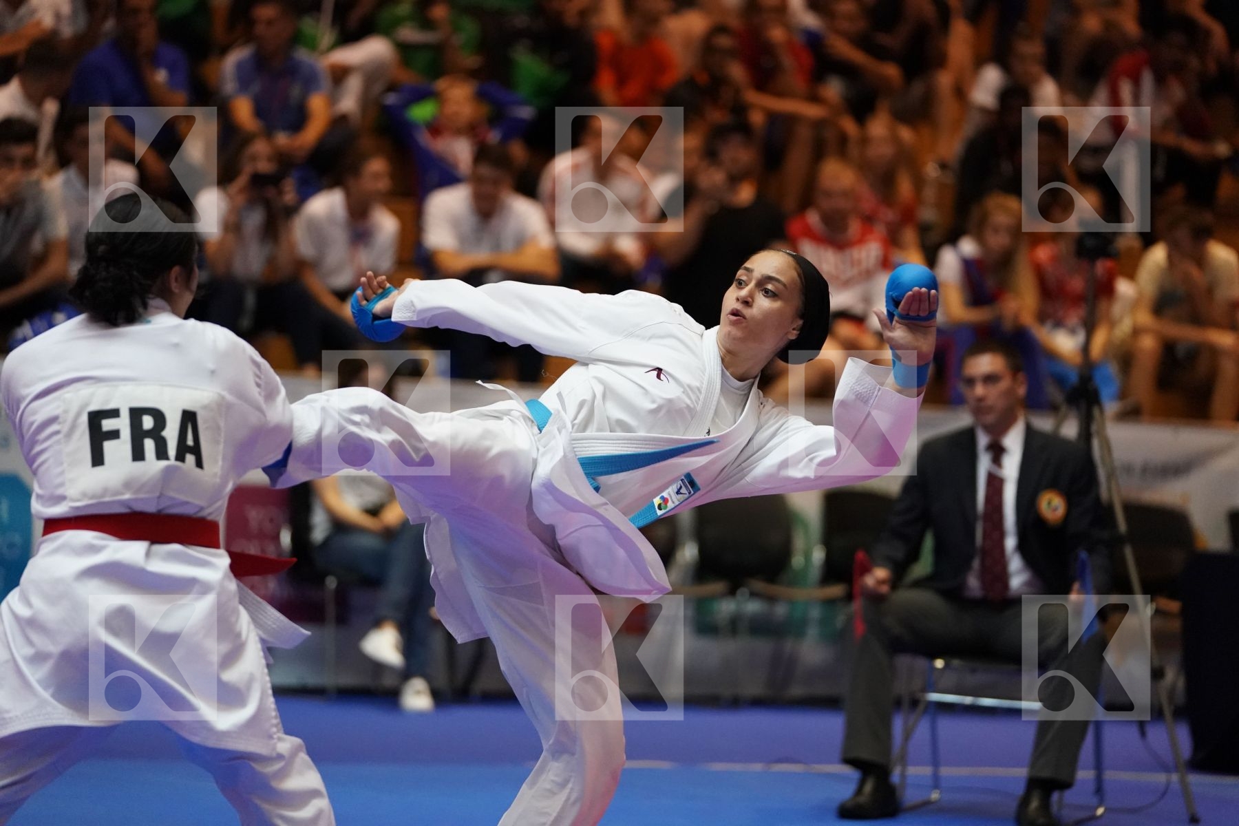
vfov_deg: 8.9
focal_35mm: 154
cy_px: 413
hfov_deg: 13.3
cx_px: 620
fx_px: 5300
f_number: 2.8
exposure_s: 1/1000
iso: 6400
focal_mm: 154
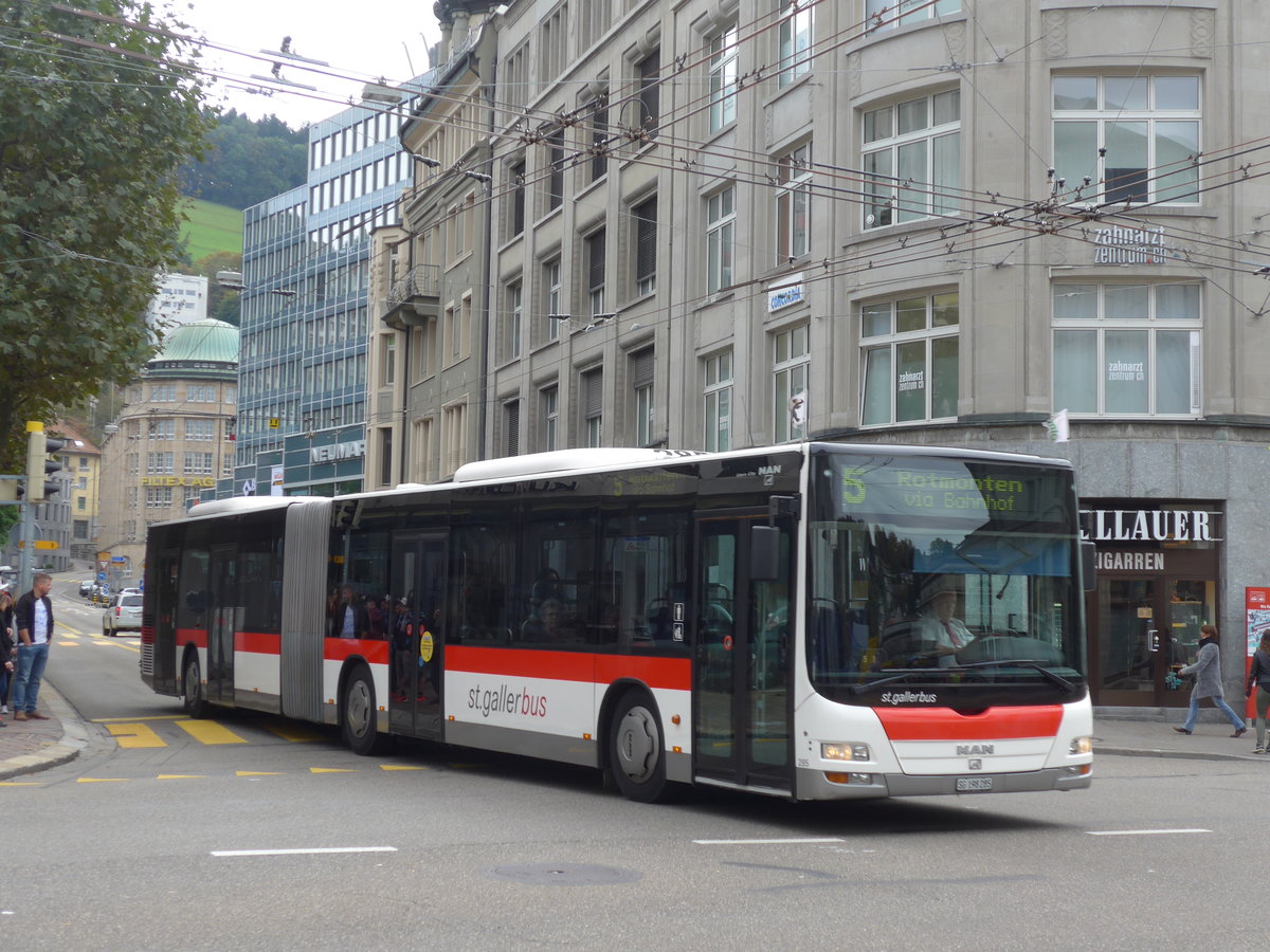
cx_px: 635
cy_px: 476
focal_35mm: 55
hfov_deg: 34.9
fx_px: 2018
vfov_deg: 26.6
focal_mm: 11.3
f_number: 3.4
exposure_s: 1/250
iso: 100
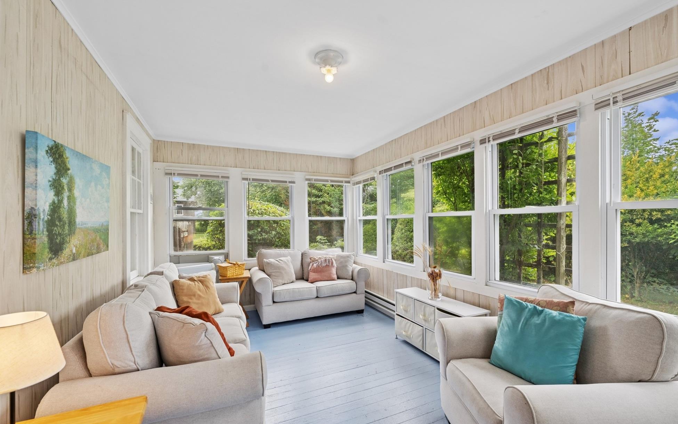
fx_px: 277
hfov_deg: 101.5
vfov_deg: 74.7
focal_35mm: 15
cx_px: 345
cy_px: 226
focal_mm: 14
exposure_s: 1/250
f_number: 7.1
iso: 320
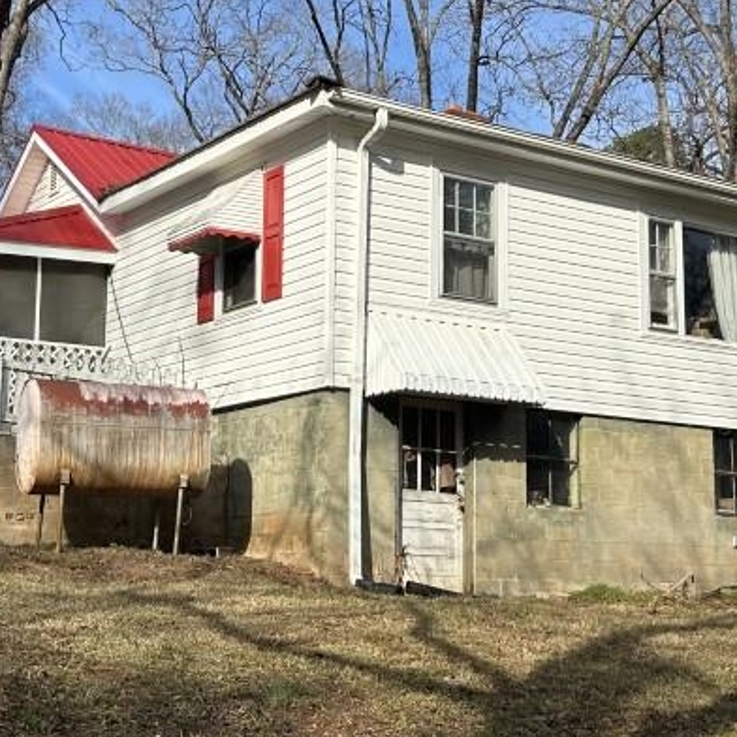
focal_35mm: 60
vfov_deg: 28.6
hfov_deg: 28.6
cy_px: 357
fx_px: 1445
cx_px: 372
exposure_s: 1/4115
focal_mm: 5.7
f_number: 1.5
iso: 50
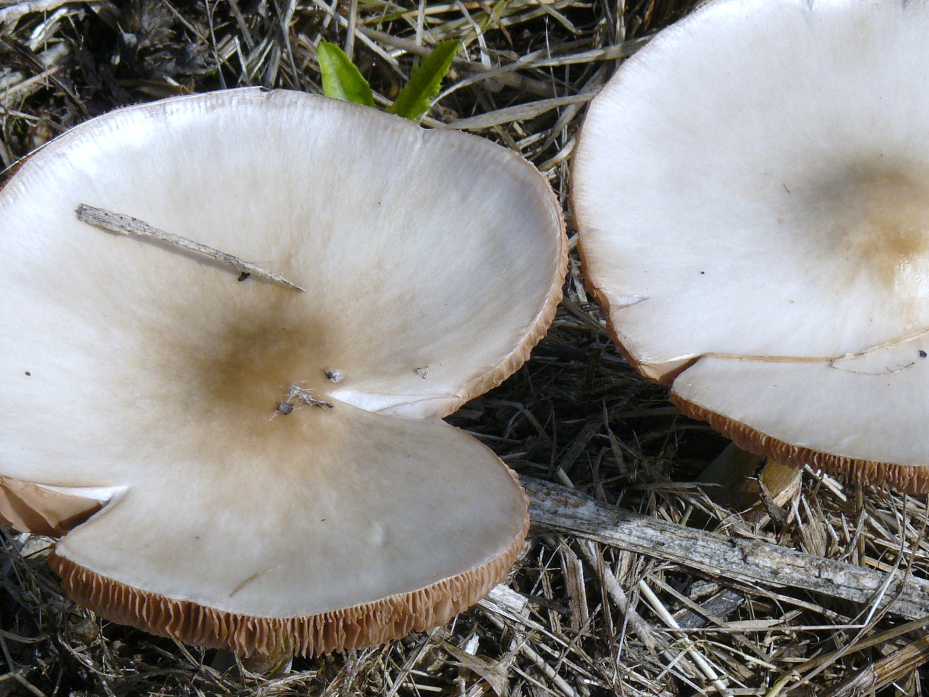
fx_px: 5179
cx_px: 555
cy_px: 341
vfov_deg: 7.7
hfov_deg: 10.2
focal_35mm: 193
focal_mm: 20.3
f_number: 6.3
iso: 100
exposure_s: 1/500
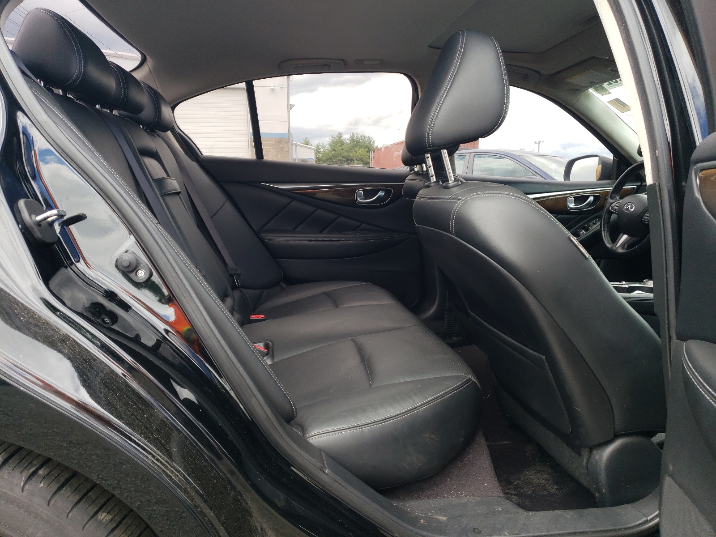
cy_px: 268
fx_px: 538
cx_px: 358
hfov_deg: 67.3
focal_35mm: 26
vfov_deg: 53.1
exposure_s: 1/333
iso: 50
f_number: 1.5
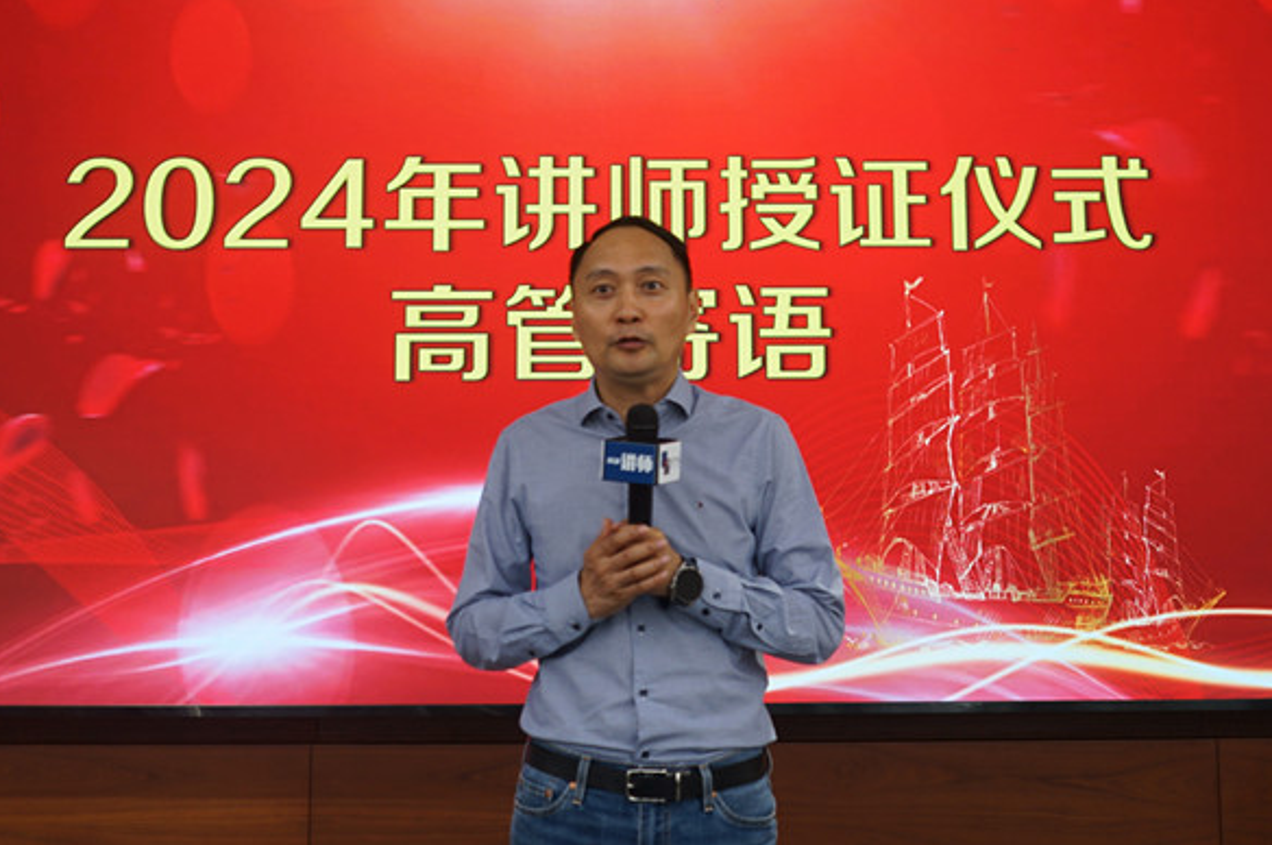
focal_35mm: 31
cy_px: 413
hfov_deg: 60.3
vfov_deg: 42.2
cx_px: 636
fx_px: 1094
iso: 160
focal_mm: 29
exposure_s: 1/20
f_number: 3.5
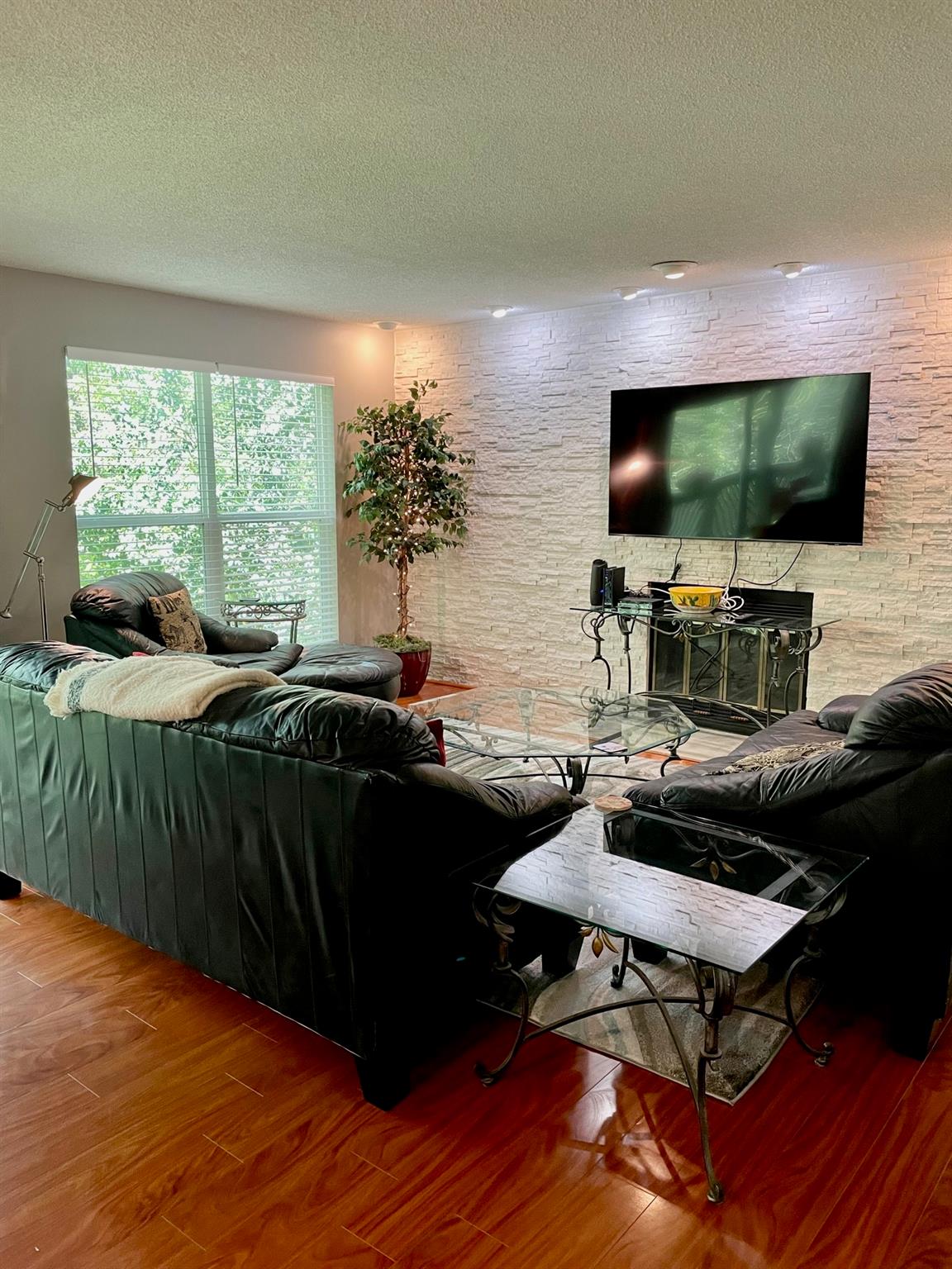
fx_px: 953
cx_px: 476
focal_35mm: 26
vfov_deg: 67.3
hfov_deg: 53.1
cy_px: 634
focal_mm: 4.2
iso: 125
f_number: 1.6
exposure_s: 1/60
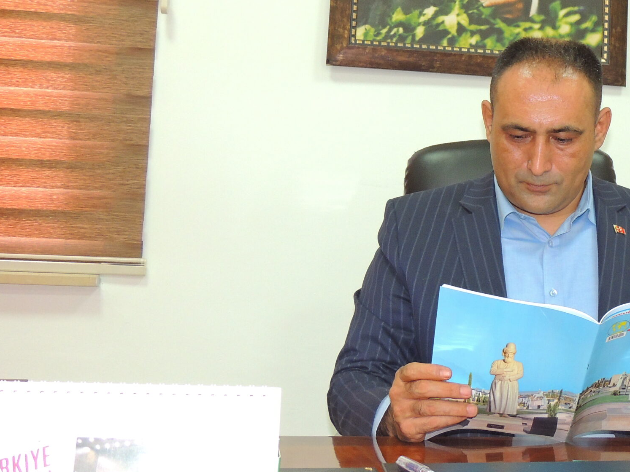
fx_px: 1092
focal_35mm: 60
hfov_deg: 31.5
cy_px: 148
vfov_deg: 24.3
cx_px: 484
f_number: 3.3
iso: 400
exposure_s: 1/30
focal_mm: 6.2
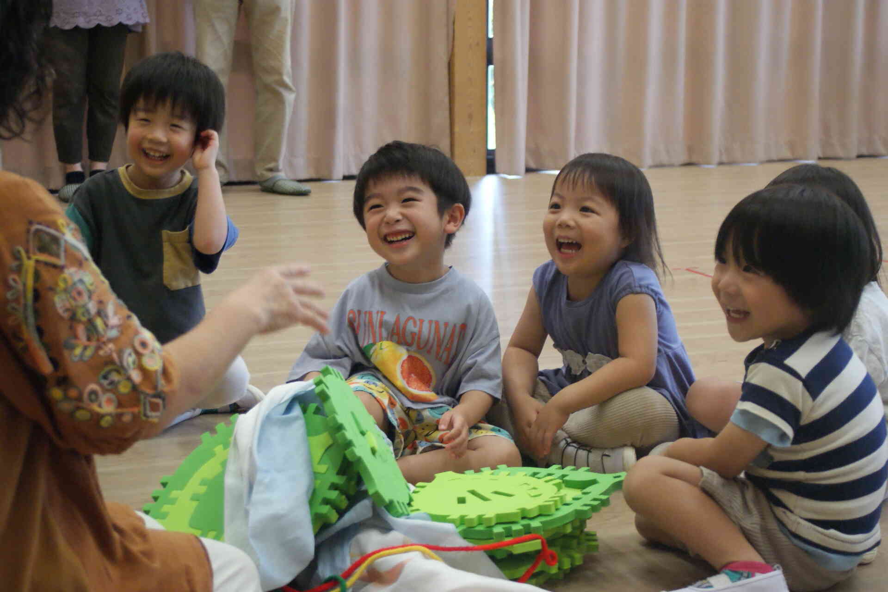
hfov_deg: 29.9
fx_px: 1665
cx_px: 444
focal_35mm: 68
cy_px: 296
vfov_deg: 20.2
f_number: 5.6
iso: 1600
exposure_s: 1/125
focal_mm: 45
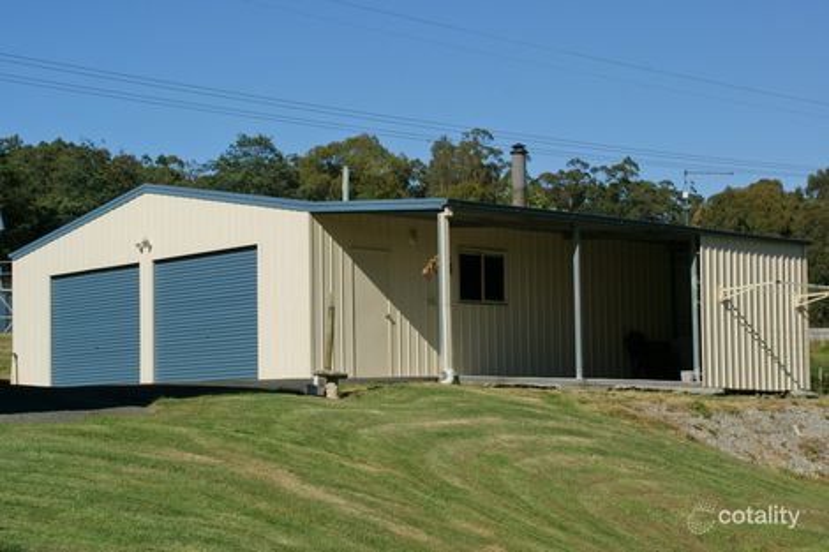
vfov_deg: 20.1
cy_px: 276
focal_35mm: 68
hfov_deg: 29.9
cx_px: 414
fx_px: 1554
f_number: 9
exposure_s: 1/250
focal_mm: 45
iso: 100
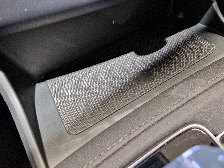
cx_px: 123
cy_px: 70
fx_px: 181
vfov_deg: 49.5
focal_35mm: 28
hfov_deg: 63.3
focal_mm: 5.4
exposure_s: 1/33
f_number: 1.8
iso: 320
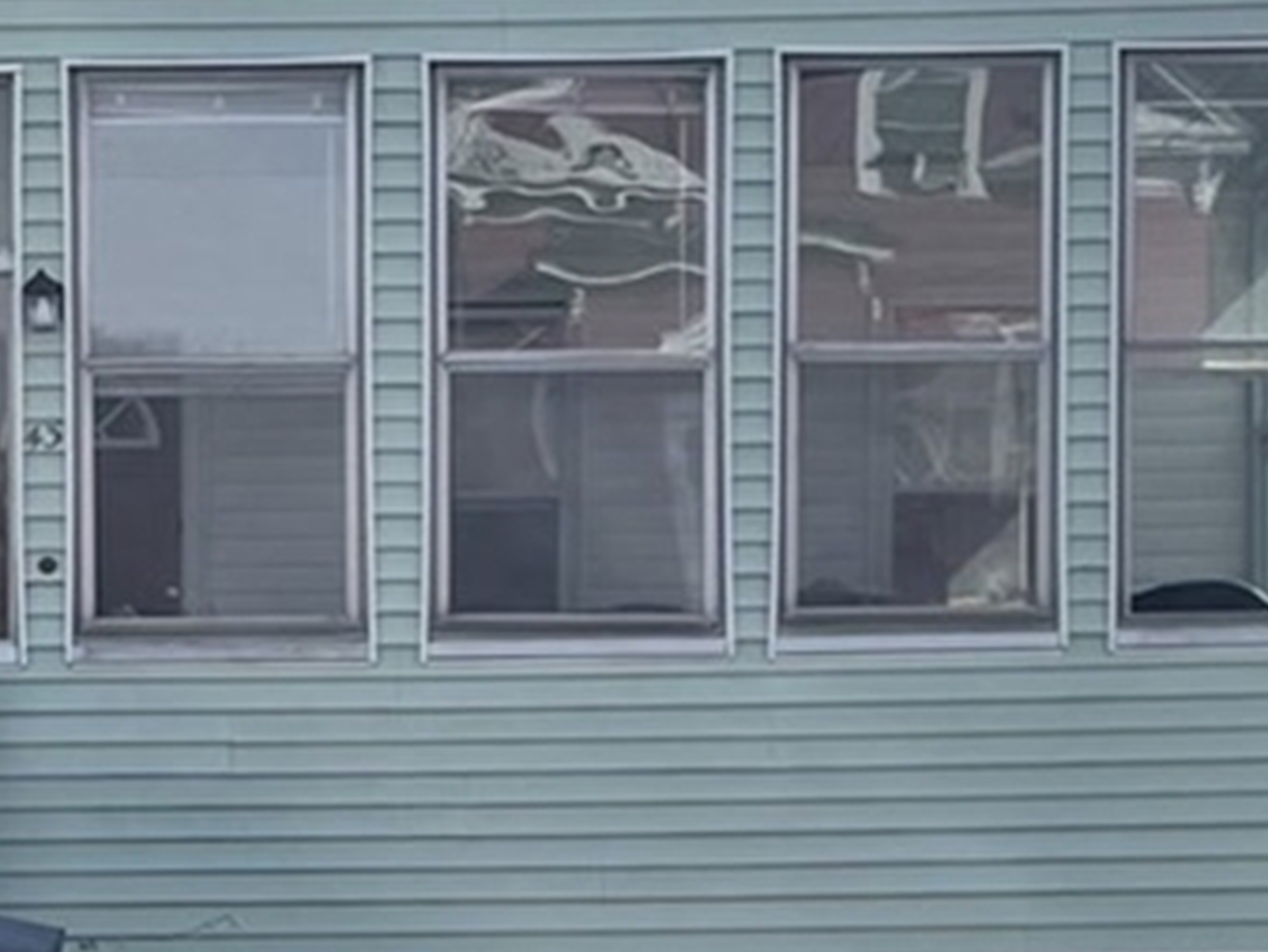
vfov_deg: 18.4
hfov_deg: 24.4
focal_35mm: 79
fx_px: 2895
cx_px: 280
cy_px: 135
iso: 32
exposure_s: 1/2817
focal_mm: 4.2
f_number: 1.6
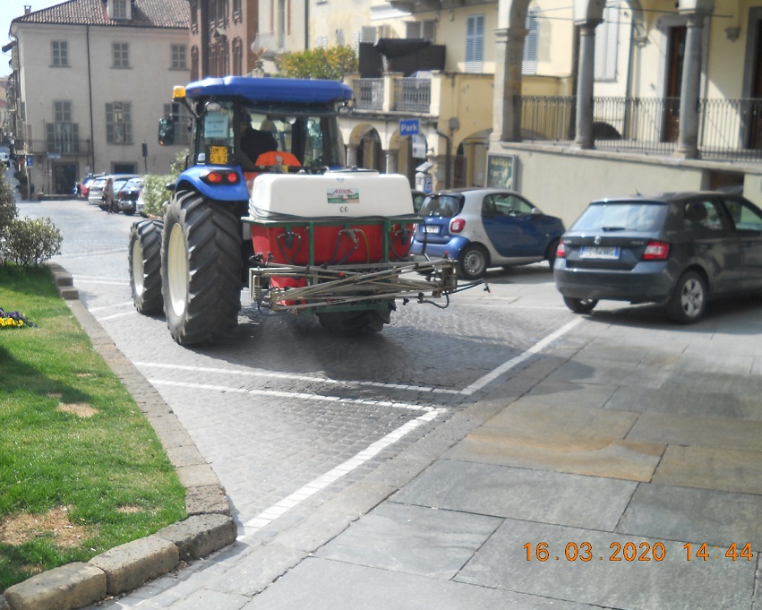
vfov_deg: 34.9
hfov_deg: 42.9
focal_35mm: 43
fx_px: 970
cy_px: 305
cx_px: 380
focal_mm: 6.72
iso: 80
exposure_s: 1/200
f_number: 5.5
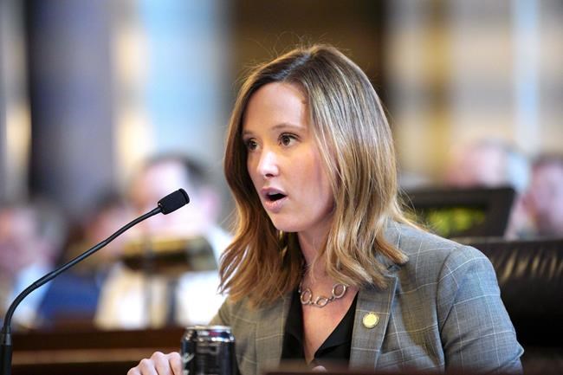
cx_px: 282
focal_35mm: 200
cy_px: 188
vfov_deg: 6.9
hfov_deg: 10.3
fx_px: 3127
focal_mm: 200
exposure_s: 1/250
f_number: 2.8
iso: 5000
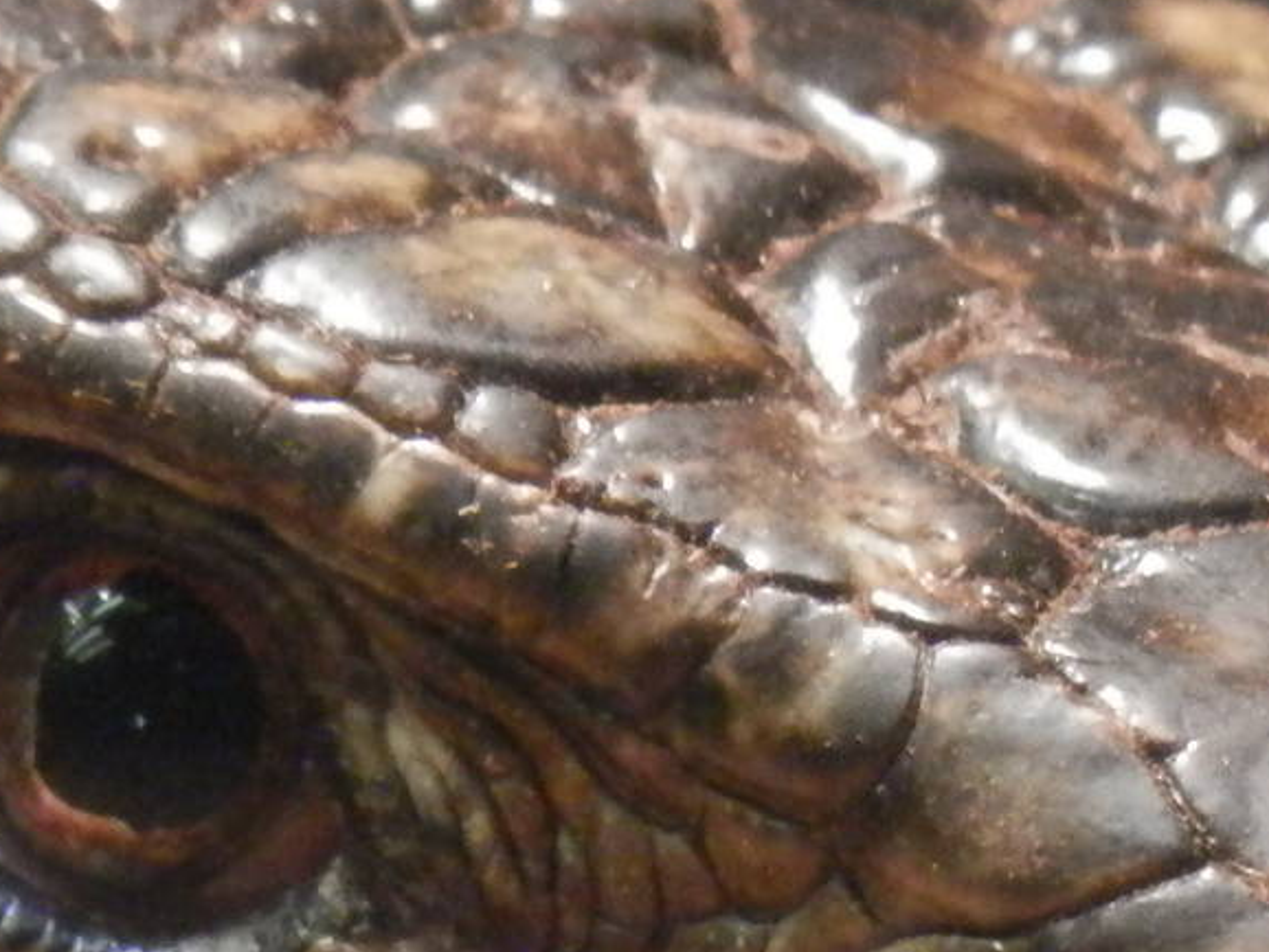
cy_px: 1253
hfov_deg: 1.8
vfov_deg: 1.3
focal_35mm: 1110
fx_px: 40709
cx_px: 1021
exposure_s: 1/20
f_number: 6.9
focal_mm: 71.6
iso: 800
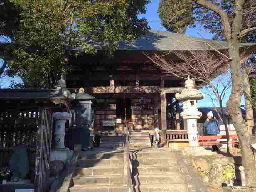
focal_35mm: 35
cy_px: 96
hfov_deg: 52.6
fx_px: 259
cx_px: 128
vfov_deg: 40.7
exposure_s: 1/279
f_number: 2.4
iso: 50
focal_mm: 4.28
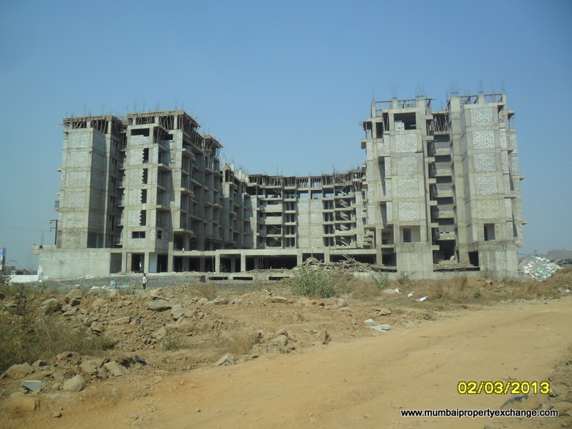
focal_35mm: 27
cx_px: 286
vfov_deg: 51.4
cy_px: 214
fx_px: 446
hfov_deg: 65.3
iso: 100
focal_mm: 4.9
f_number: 8.9
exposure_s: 1/250
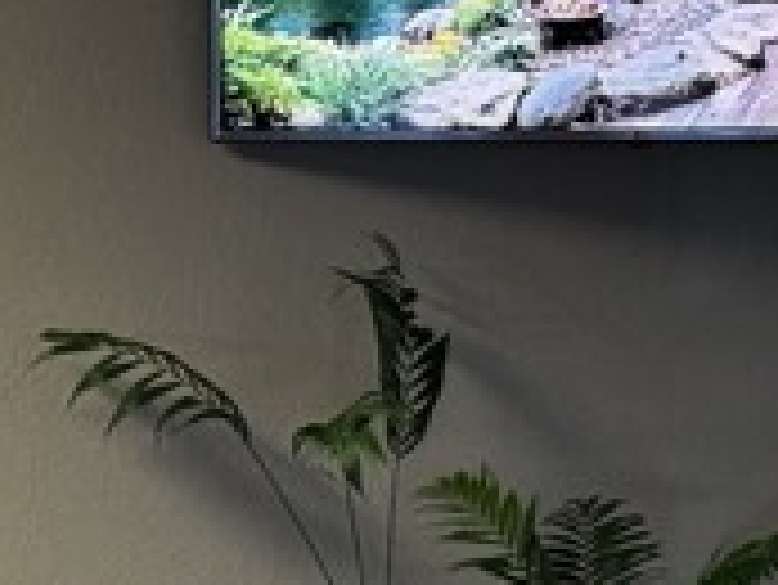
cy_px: 734
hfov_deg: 11.8
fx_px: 3733
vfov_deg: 8.8
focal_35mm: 166
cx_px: 99
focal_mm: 6.76
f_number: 1.78
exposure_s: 1/60
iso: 320
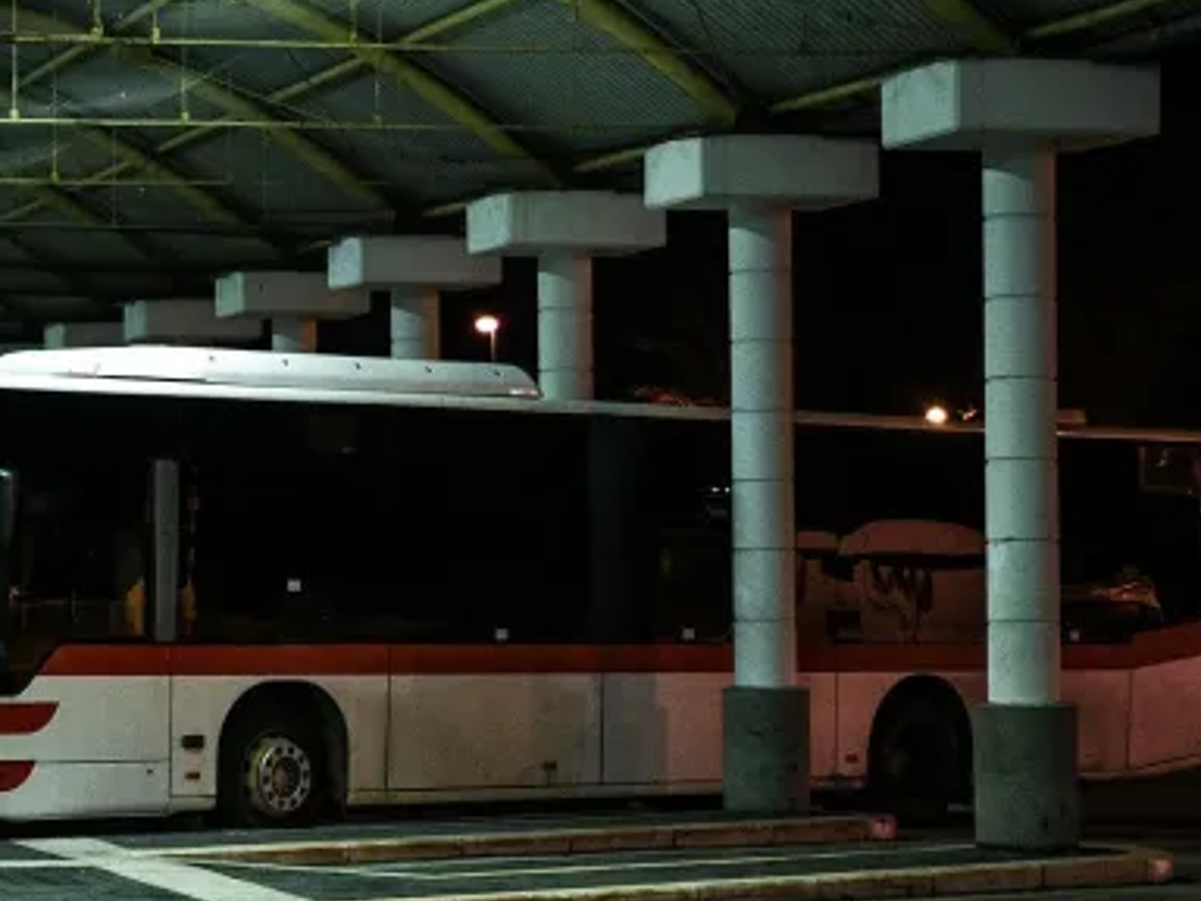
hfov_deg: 19.6
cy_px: 350
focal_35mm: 100
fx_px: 3468
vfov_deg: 14.8
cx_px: 385
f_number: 1.8
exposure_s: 1/80
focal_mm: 35
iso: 1000
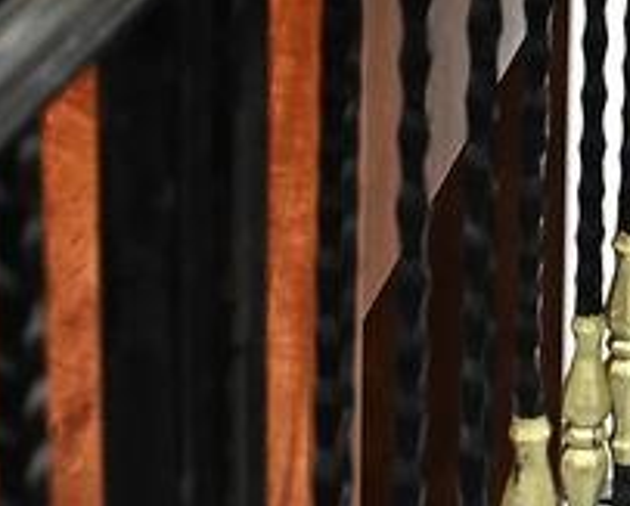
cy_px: -924
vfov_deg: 8.6
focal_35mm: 155
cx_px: 794
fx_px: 2894
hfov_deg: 12.1
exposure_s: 1/160
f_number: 3.5
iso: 2000
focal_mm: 24
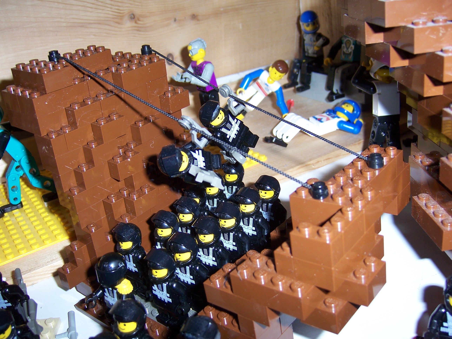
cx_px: 226
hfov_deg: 51.4
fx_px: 470
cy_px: 170
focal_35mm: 36
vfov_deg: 39.7
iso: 80
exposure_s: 1/60
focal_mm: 6.2
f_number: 2.8
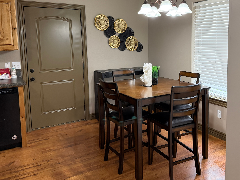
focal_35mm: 34
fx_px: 236
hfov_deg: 53.6
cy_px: 66
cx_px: 144
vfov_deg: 41.4
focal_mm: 6.76
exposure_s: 1/60
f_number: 1.78
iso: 200
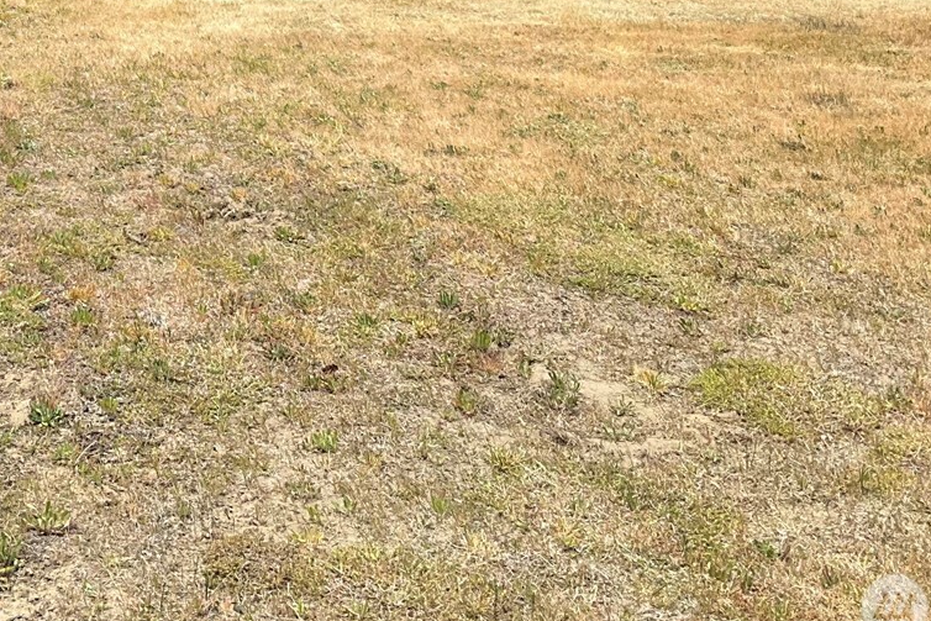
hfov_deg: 30.7
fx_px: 1655
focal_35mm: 64
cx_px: 194
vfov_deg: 20.2
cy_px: -83
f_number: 1.8
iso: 25
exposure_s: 1/1098
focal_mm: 3
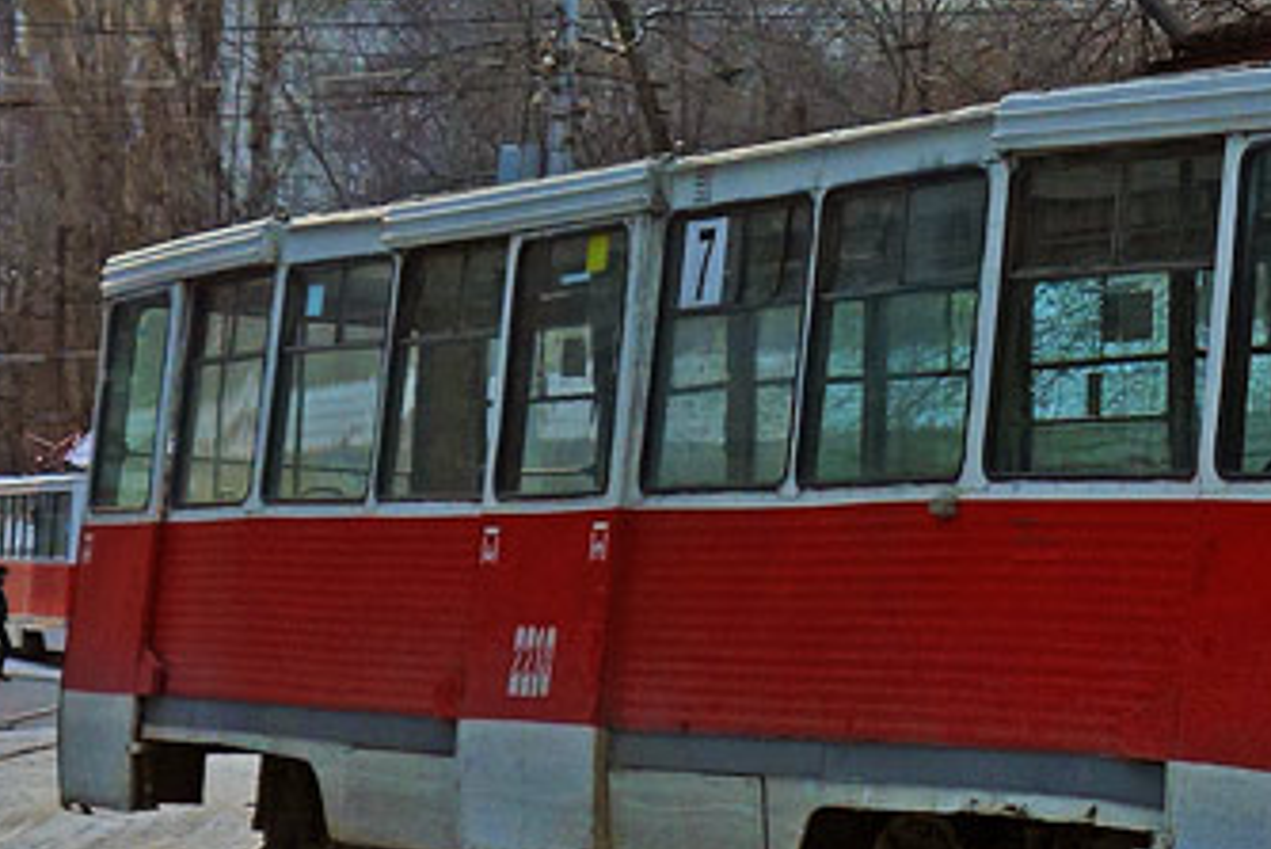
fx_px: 5333
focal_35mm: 151
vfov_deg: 9.1
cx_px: 1222
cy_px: 42
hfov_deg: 13.4
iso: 160
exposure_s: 1/500
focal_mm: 15.45
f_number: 3.2
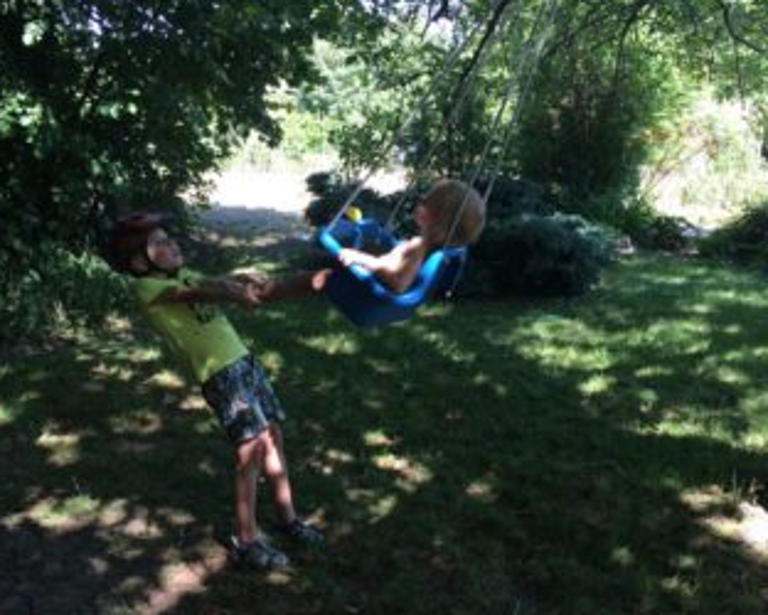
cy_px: 323
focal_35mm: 39
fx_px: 887
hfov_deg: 46.8
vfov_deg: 38.3
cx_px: 421
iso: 32
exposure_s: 1/145
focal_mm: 4.15
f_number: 2.2
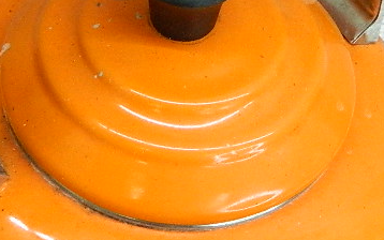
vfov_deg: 12.3
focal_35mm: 106
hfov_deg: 19.6
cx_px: 148
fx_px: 1110
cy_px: 25
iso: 400
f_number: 3.3
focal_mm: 6.2
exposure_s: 1/125
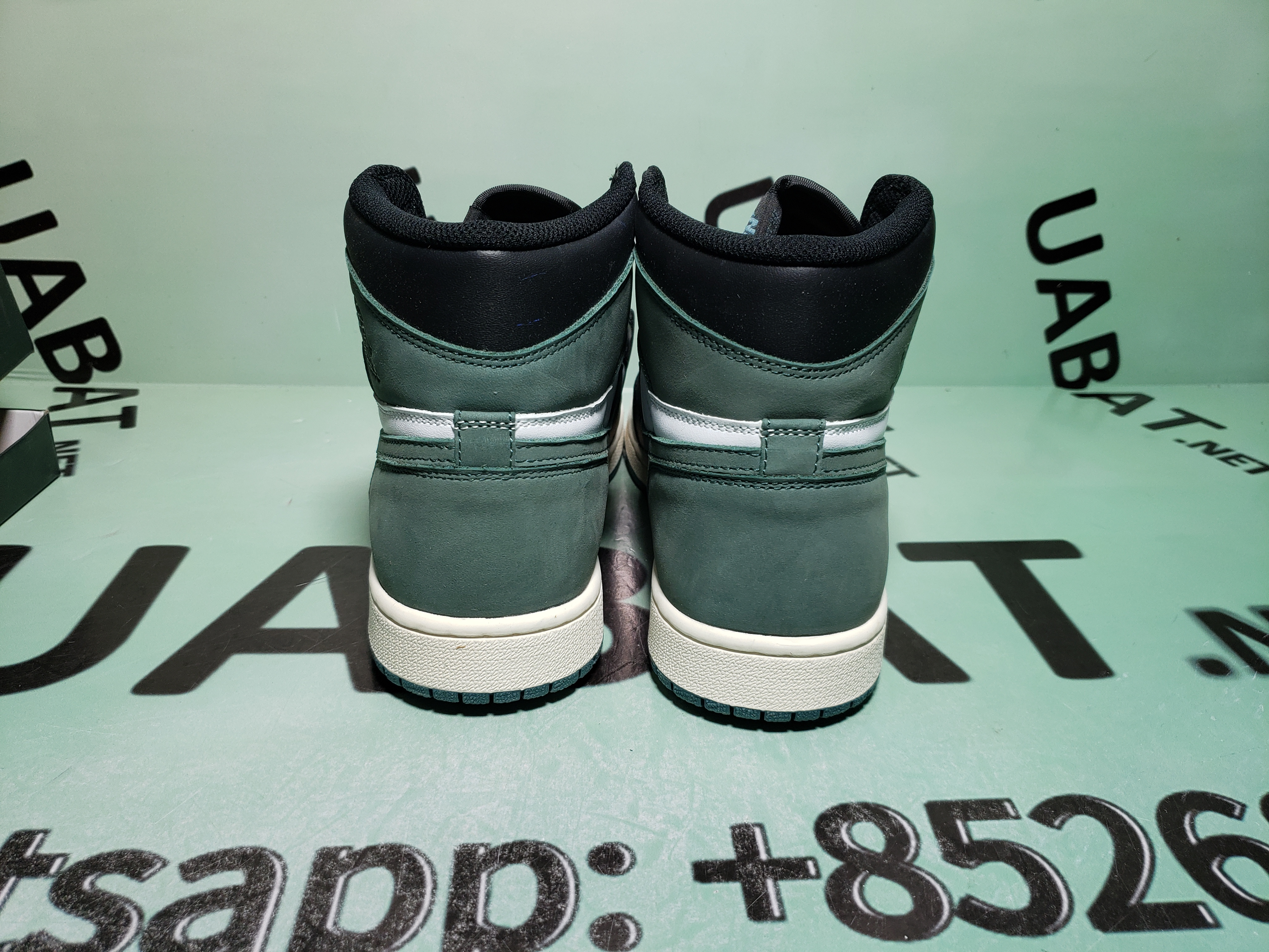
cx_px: 634
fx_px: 953
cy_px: 476
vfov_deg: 53.1
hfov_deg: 67.3
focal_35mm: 26
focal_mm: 4.3
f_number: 1.5
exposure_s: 1/325
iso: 50
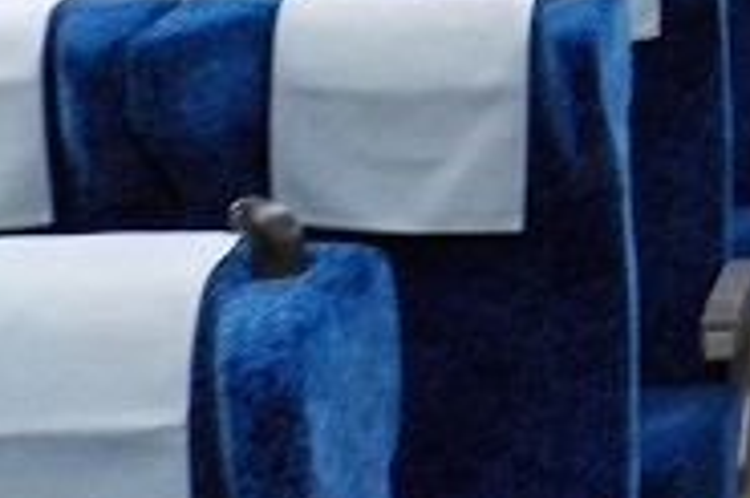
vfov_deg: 13.4
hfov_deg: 19.3
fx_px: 2040
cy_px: -180
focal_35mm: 98
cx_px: 973
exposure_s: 1/20
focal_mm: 4.1
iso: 400
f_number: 3.3
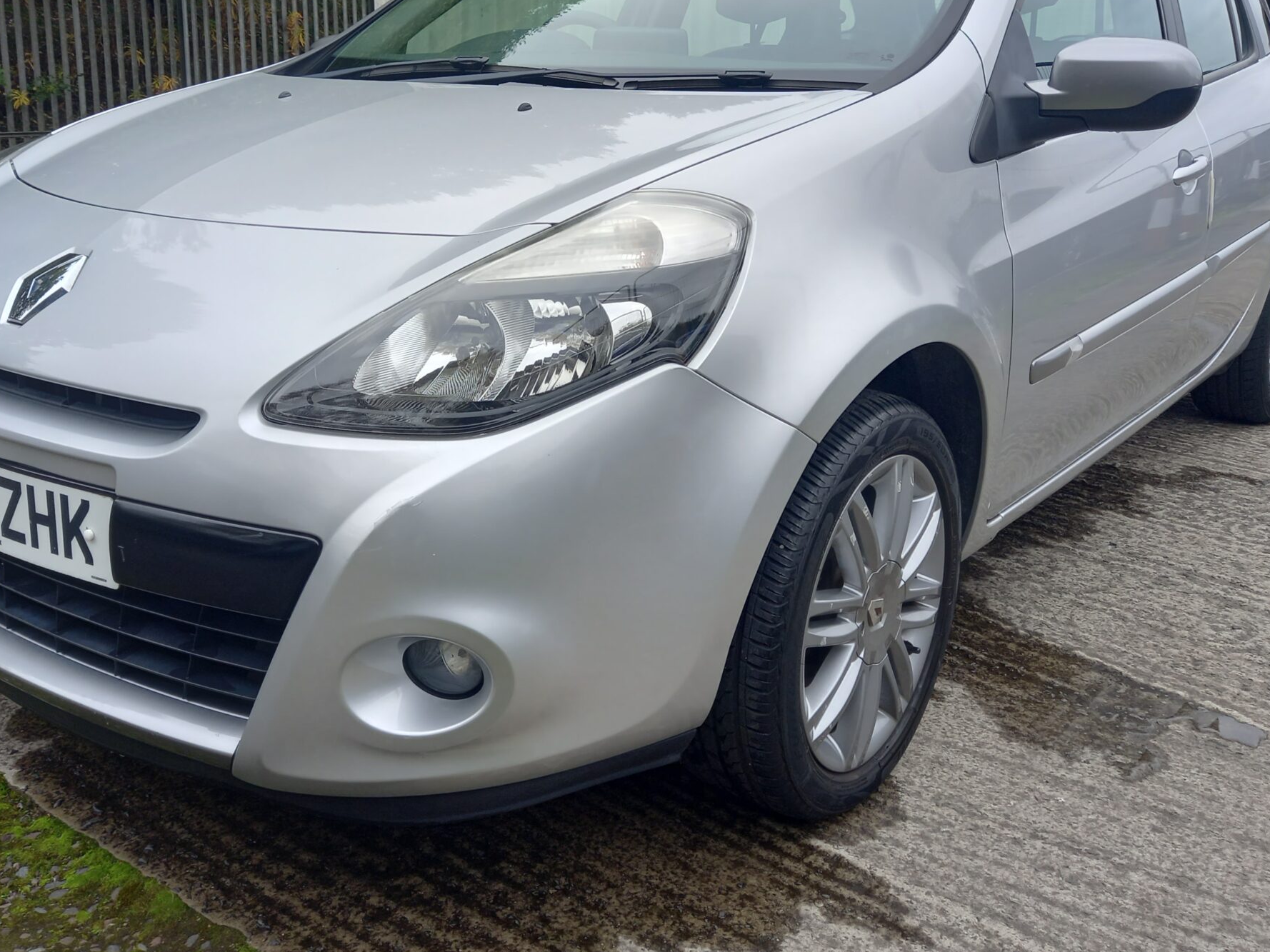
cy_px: 334
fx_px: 1321
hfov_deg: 51.3
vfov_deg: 39.3
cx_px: 576
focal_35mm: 36
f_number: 2
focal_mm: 4.6
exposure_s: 1/149
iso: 25
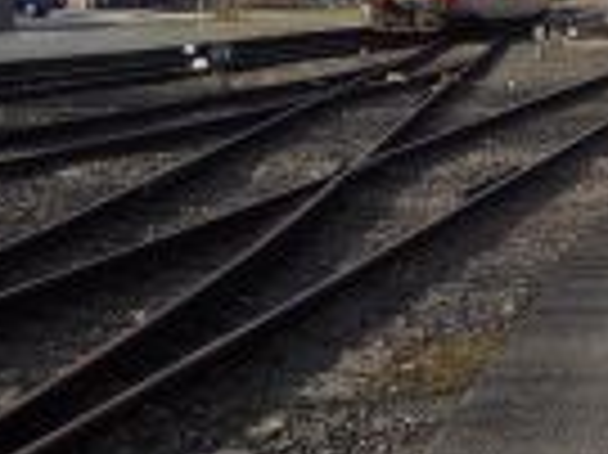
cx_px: 649
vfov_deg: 10.0
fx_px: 2562
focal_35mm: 146
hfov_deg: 13.3
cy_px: -45
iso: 100
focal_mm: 5.2
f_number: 4
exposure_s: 1/400
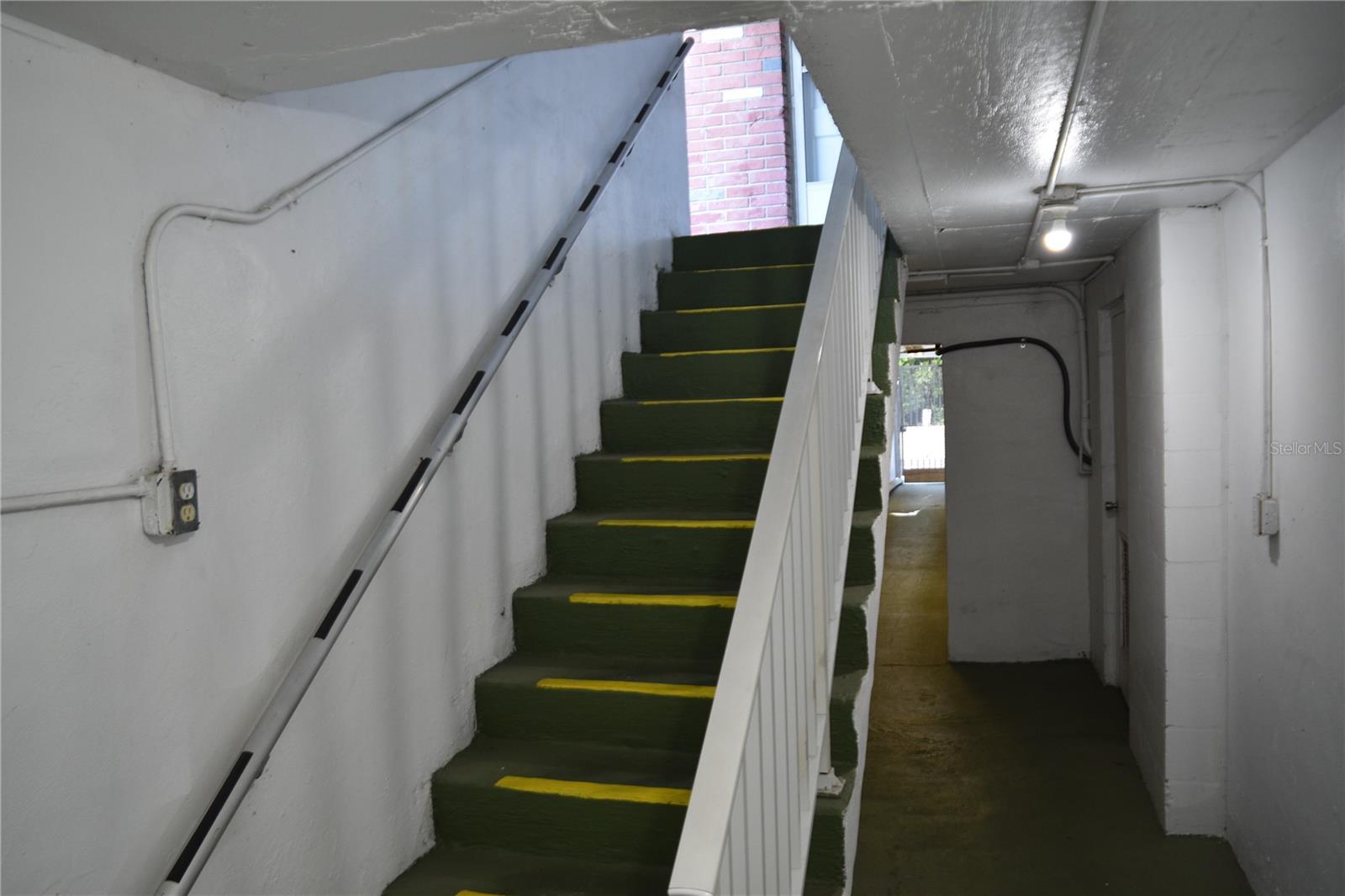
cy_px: 448
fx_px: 1008
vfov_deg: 47.9
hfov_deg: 67.4
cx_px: 672
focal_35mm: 27
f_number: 4
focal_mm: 18
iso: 400
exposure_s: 1/60
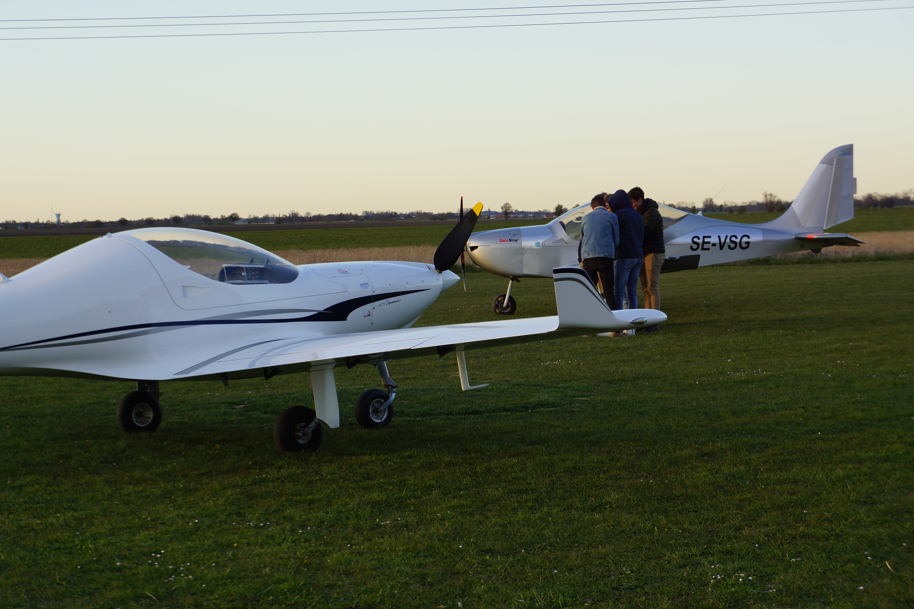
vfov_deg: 16.7
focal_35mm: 82
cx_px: 457
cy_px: 304
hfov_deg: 24.8
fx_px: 2082
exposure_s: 1/100
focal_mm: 55
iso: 100
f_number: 5.6
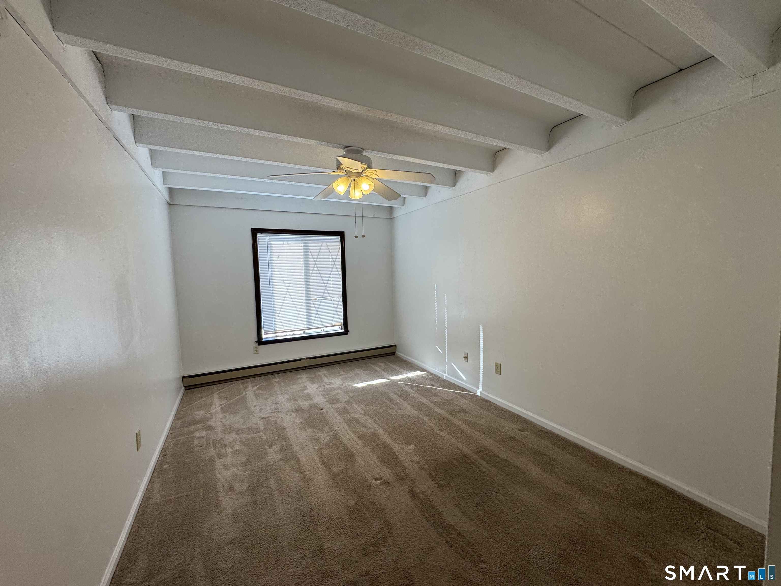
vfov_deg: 85.7
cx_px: 390
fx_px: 316
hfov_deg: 102.1
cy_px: 293
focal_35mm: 14
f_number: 2.2
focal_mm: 2.22
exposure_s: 1/120
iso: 64
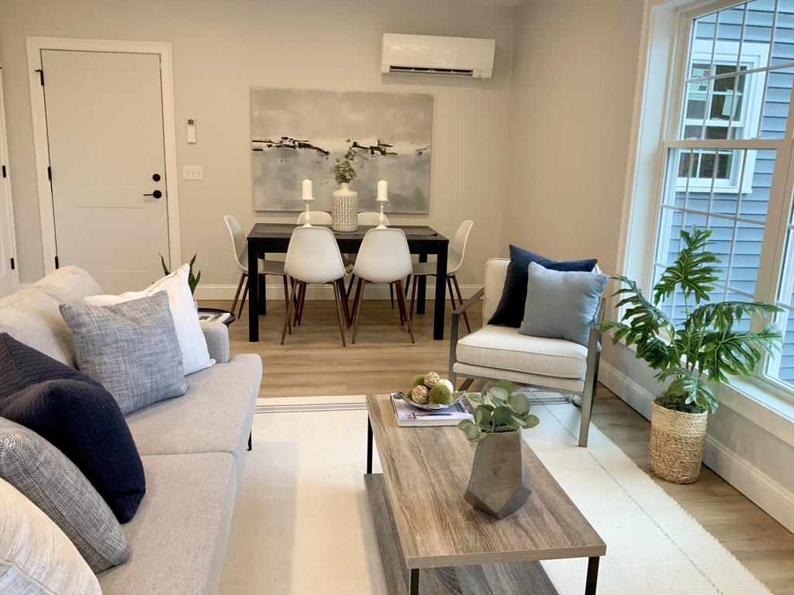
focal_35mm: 29
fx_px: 665
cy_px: 298
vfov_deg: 48.2
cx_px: 397
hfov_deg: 61.7
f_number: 1.8
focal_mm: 3
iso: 64
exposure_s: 1/60
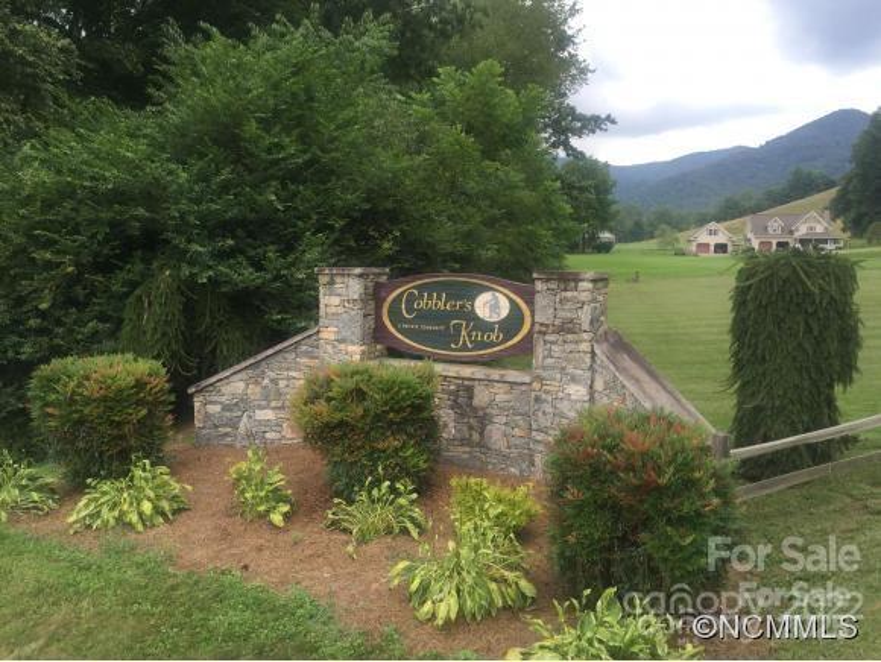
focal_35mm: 29
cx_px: 440
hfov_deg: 61.6
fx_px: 739
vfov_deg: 48.3
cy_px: 331
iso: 32
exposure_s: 1/314
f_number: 2.2
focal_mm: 4.15
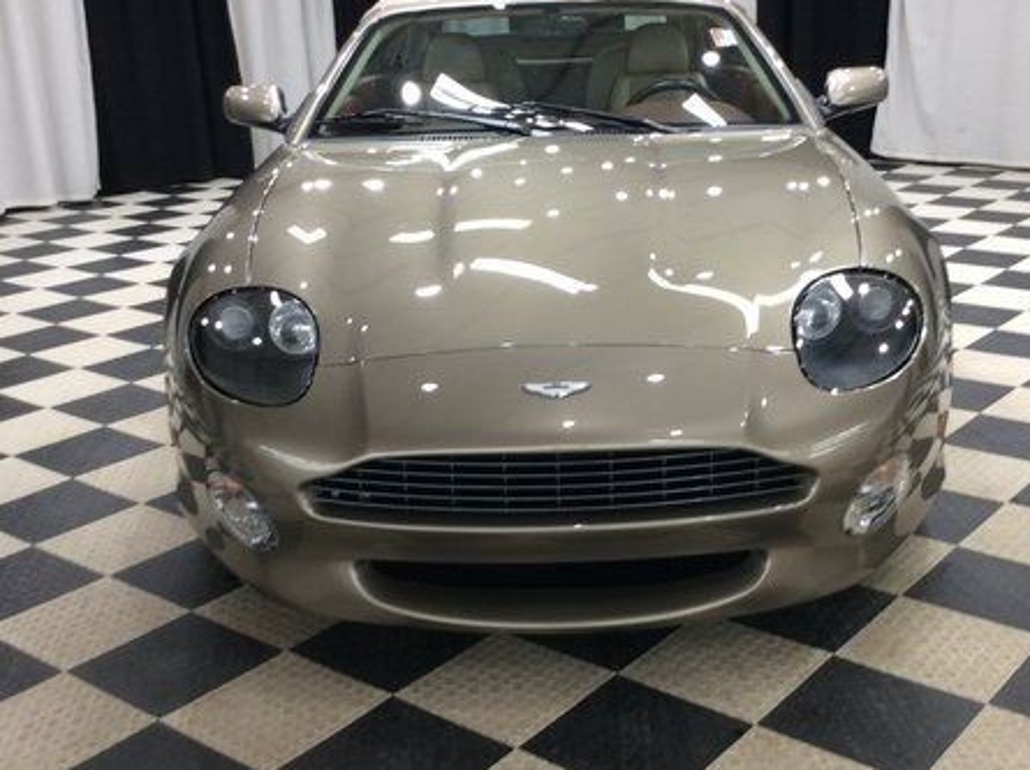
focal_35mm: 46
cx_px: 556
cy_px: 384
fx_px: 1368
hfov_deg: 41.2
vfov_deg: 31.5
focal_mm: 3.3
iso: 50
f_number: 2.4
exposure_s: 1/24
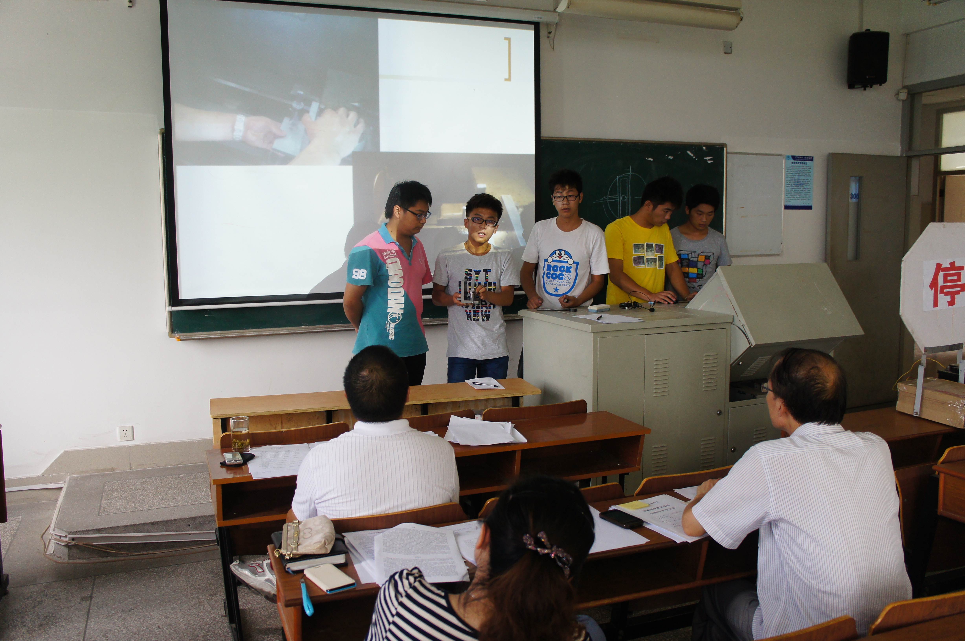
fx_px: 803
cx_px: 482
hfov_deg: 62.0
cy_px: 320
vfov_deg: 43.5
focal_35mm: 30
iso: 640
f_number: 4
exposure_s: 1/60
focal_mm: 20
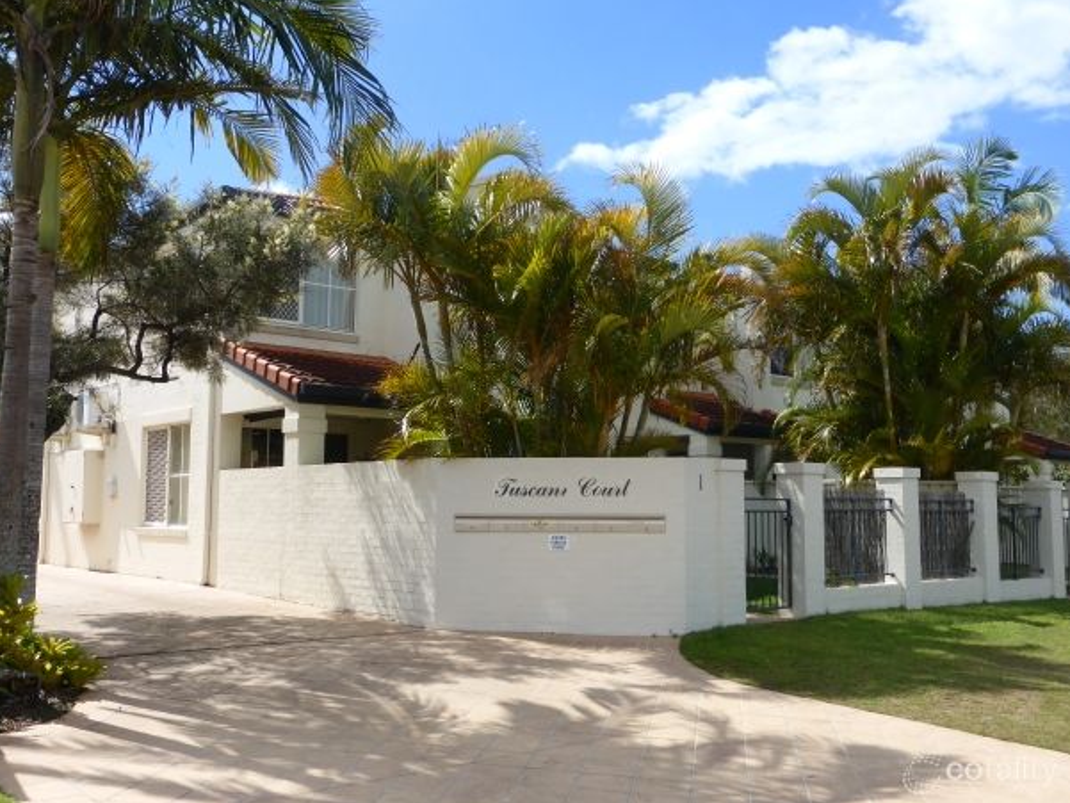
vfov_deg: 43.0
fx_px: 1020
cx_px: 527
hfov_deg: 55.3
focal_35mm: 33
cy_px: 393
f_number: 3.6
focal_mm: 5.4
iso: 100
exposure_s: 1/1000
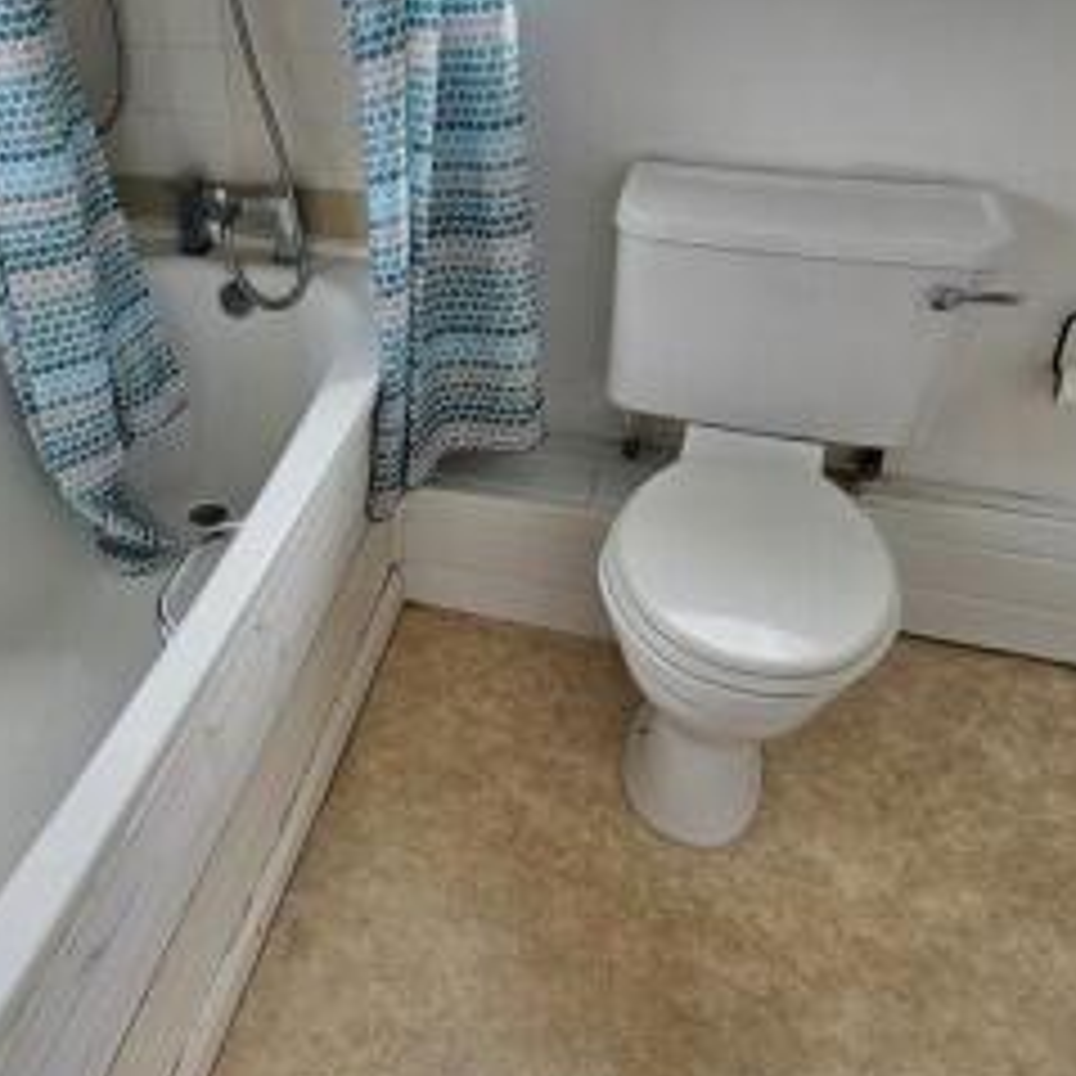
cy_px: 461
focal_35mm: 28
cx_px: 277
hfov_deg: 54.8
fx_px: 985
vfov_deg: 57.1
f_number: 2.2
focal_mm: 2.2
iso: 50
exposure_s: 1/119
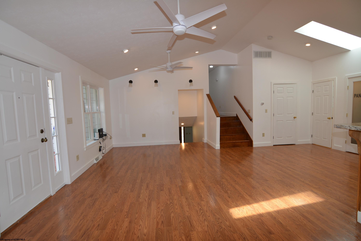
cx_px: 180
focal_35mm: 16
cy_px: 120
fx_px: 166
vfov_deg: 72.2
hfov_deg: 94.9
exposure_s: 1/80
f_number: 4.5
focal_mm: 11
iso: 200
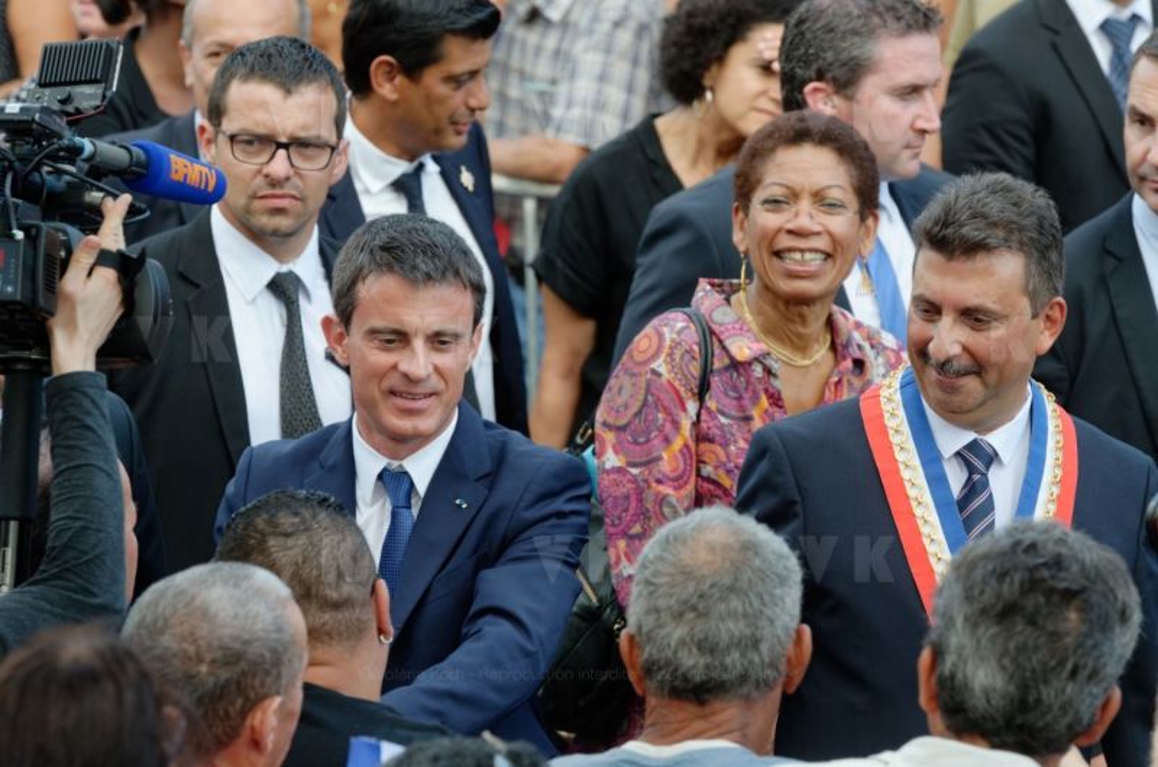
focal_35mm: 278
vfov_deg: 4.9
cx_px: 579
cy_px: 384
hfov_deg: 7.4
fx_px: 8908
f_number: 5.6
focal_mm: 185
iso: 250
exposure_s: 1/200
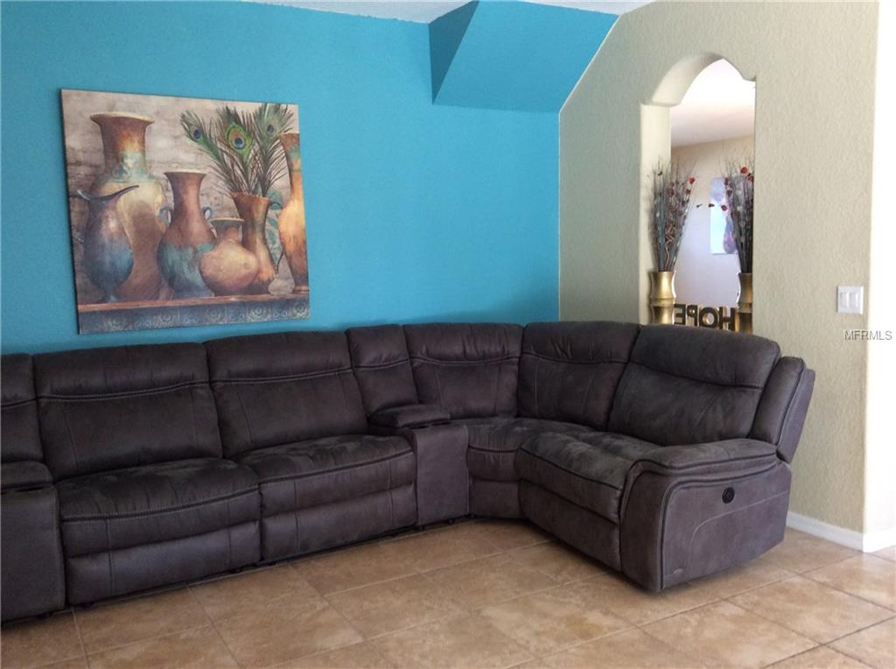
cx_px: 448
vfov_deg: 44.0
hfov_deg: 56.9
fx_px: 827
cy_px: 334
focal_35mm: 32
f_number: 2.4
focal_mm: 3.3
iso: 125
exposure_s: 1/24
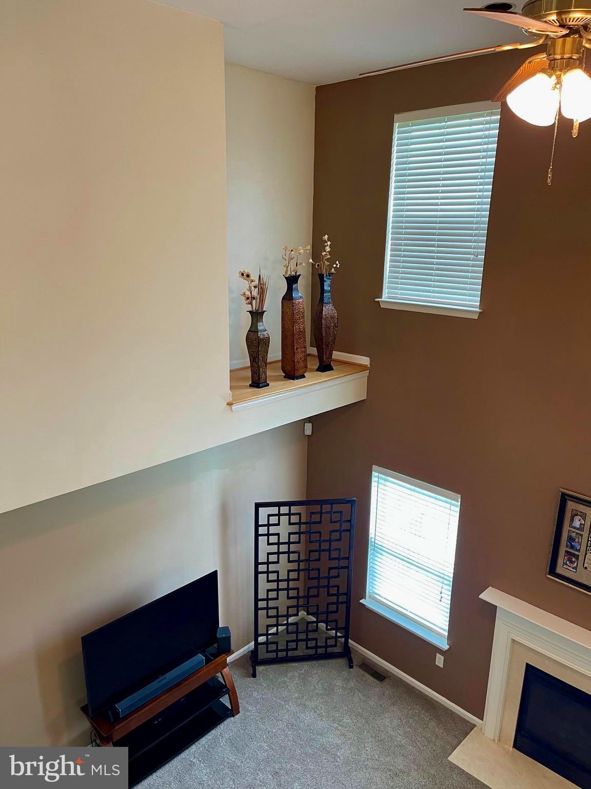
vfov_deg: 69.4
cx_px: 296
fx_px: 569
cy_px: 394
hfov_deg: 54.9
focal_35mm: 25
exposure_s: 1/60
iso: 160
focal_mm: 5.1
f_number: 1.6
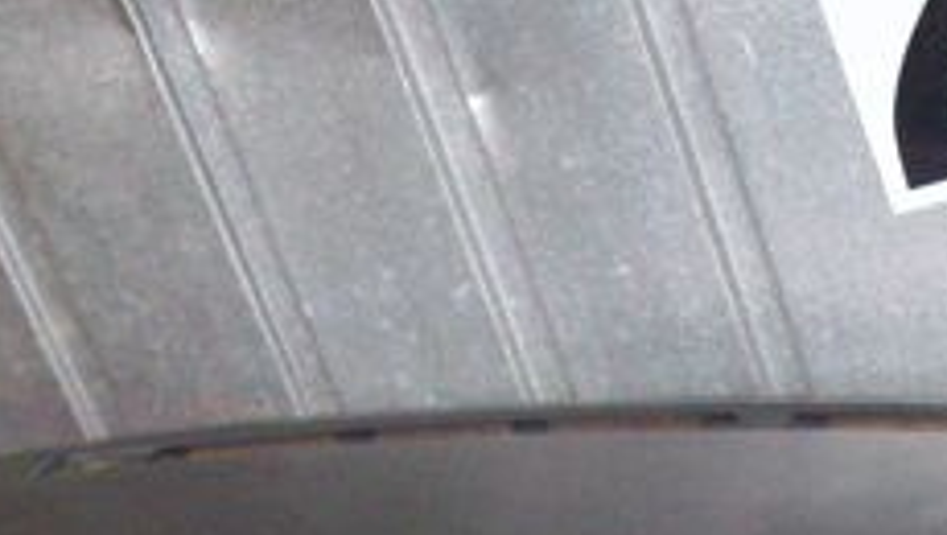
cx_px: 778
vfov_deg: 10.6
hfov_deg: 19.4
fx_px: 2740
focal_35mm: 109
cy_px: 910
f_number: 2.7
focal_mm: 6
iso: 400
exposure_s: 1/128
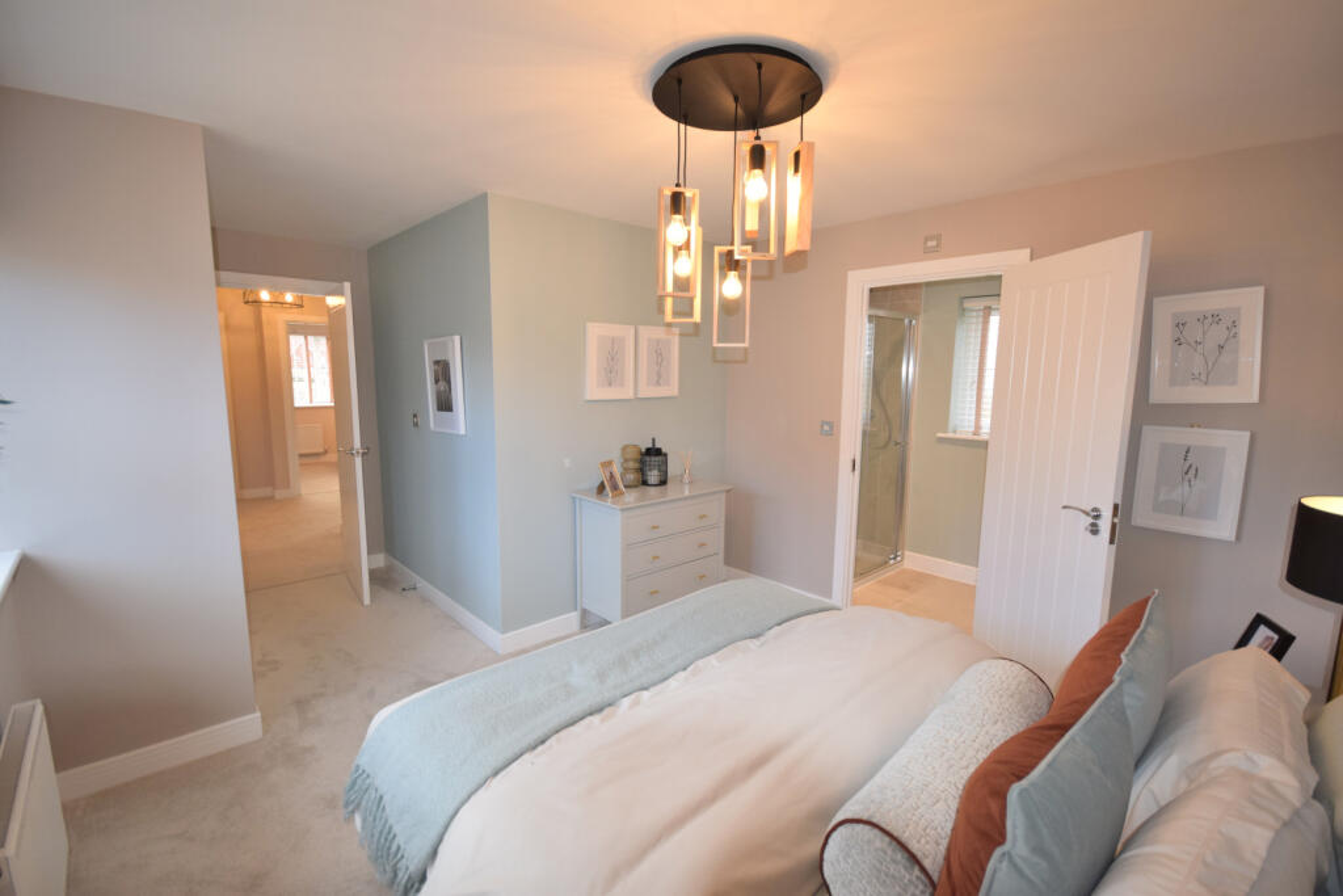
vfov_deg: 77.3
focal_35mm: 15
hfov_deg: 100.4
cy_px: 448
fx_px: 560
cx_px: 672
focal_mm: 10
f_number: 5.6
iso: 800
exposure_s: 1/125
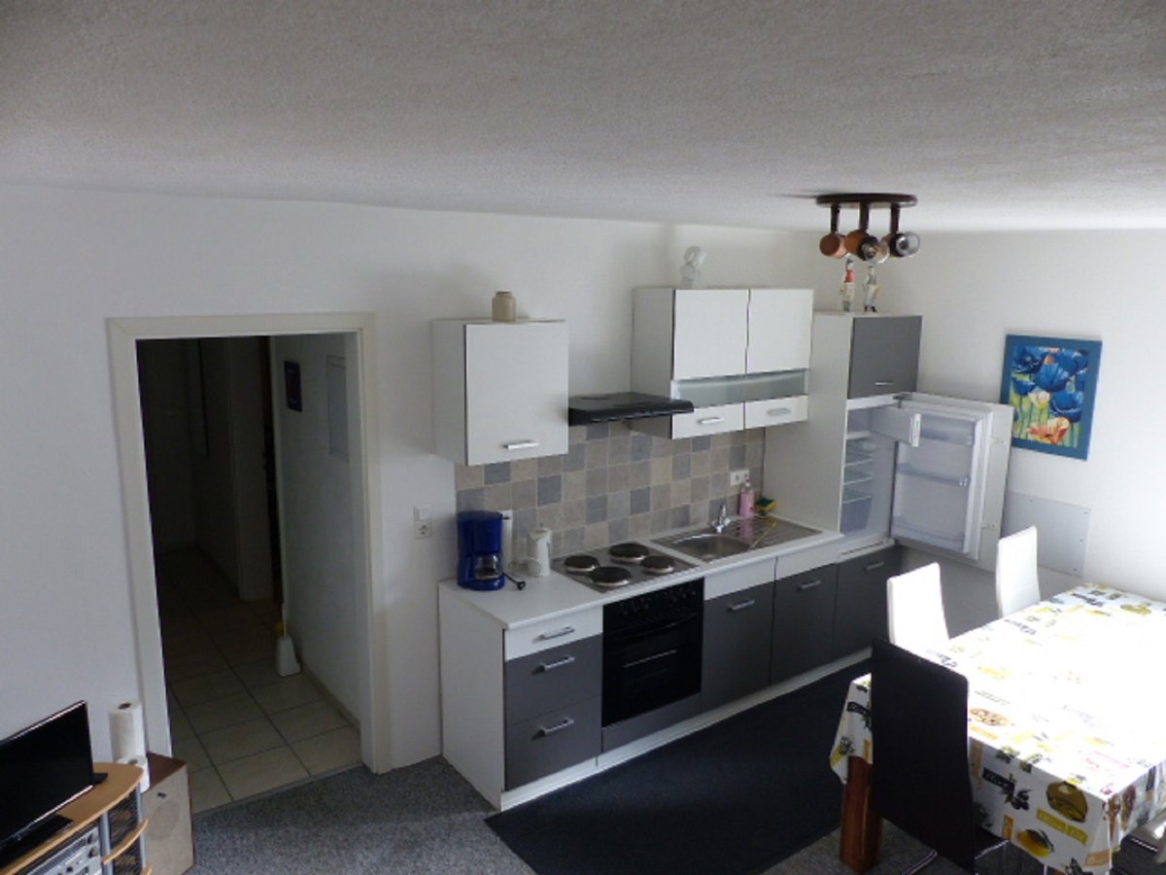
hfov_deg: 69.4
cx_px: 583
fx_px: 842
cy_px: 438
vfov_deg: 54.9
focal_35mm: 25
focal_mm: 4.5
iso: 125
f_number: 2.8
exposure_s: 1/60
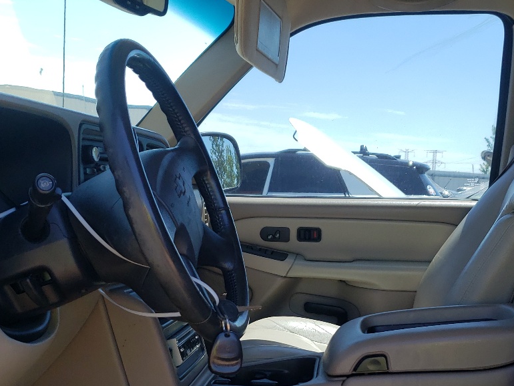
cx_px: 277
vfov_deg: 26.4
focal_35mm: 54
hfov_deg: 35.5
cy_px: 321
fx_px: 802
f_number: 1.5
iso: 50
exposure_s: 1/625
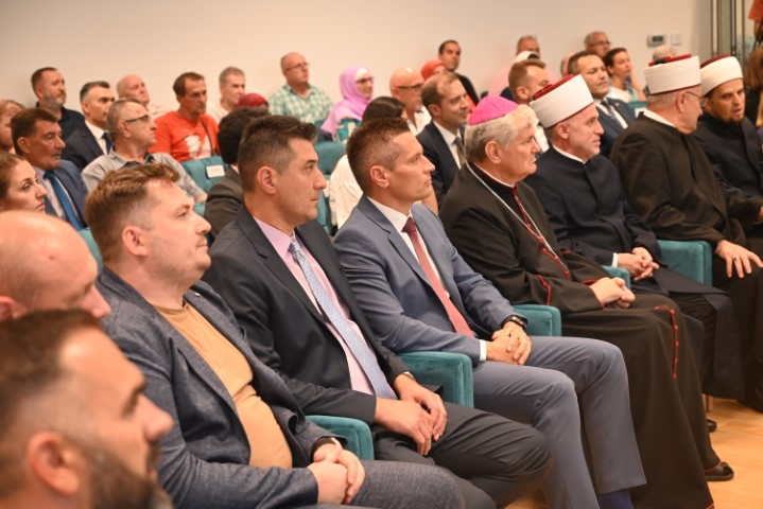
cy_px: 254
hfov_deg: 33.9
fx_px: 1251
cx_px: 382
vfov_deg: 23.0
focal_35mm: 59
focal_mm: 59
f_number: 4
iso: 900
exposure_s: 1/60
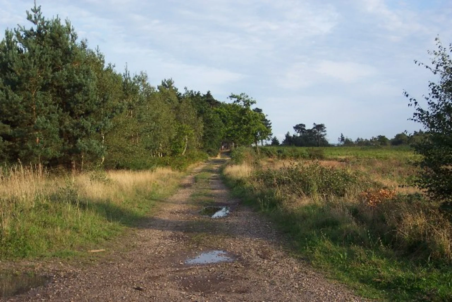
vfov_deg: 26.5
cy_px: 151
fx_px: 640
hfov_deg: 38.9
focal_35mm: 51
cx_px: 226
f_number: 3.4
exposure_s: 1/700
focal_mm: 10.7
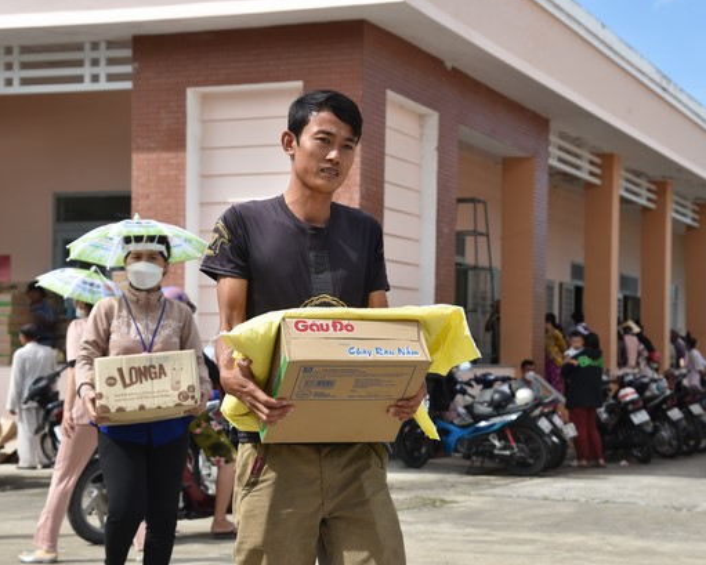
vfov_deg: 20.7
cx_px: 403
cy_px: 291
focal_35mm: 74
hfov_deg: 25.7
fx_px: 1547
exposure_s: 1/500
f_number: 5.6
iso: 200
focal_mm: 62
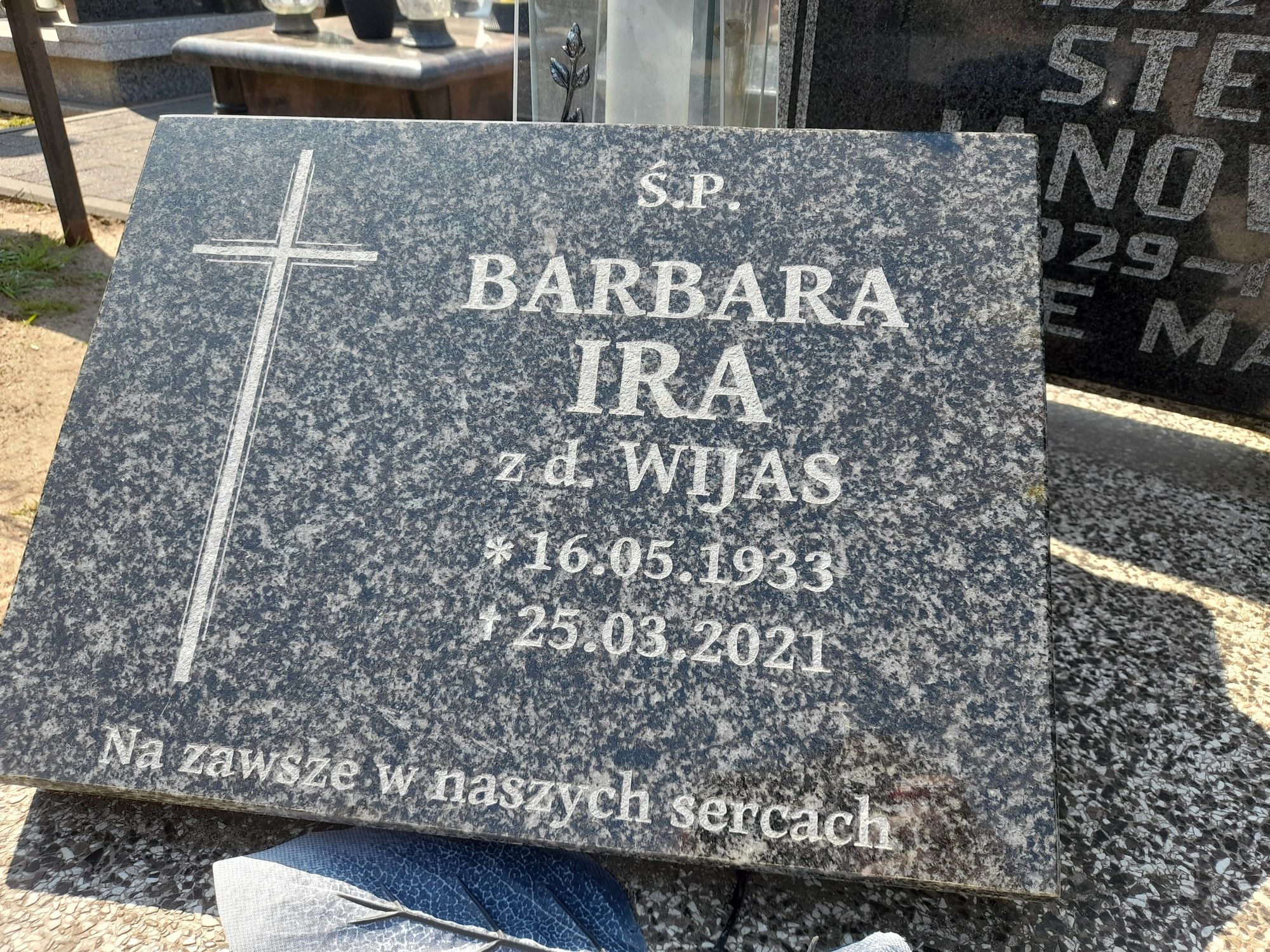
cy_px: 476
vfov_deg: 54.9
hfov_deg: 69.4
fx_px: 917
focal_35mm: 25
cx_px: 635
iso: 20
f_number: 2
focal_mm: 4.6
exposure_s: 1/192
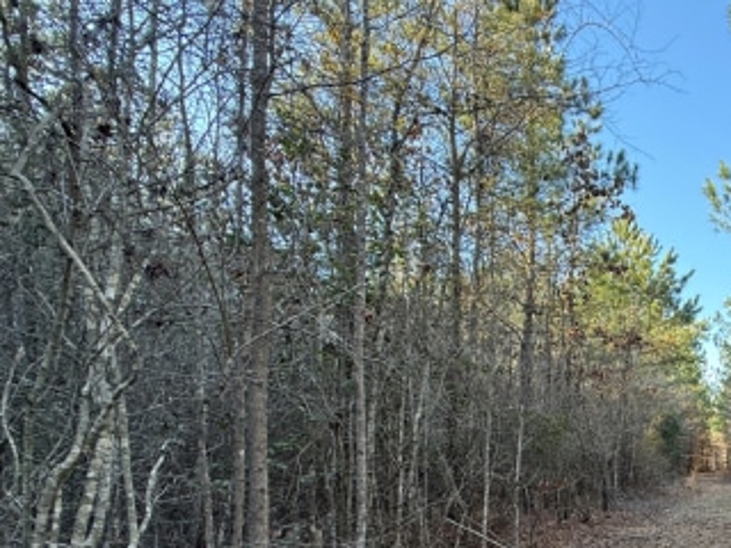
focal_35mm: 28
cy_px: 452
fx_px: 591
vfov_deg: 46.6
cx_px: 701
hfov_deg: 52.7
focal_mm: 2.22
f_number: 2.2
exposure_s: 1/99
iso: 64
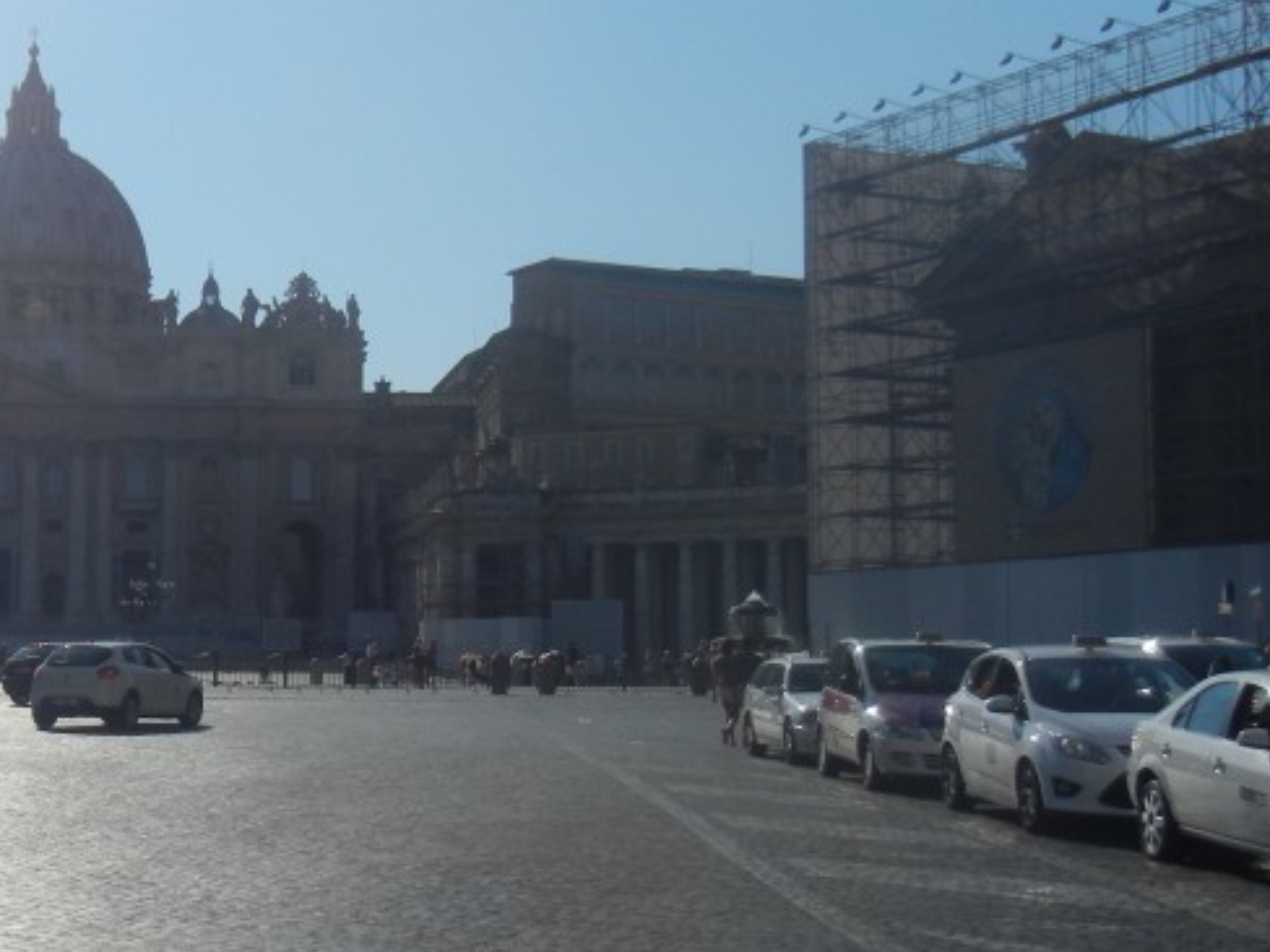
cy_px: 515
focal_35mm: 63
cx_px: 94
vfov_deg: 23.3
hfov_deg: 29.3
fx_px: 2311
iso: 160
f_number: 7
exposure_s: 1/1256
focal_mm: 5.4
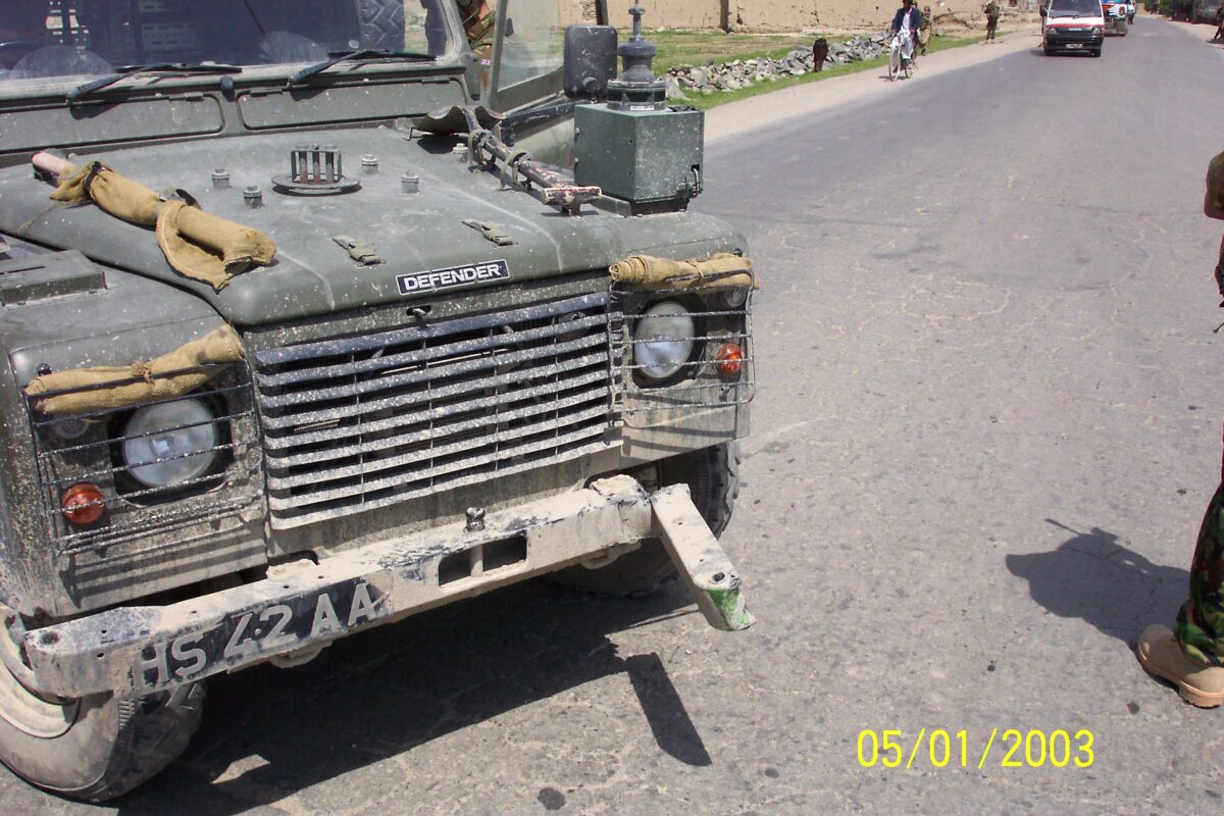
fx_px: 1190
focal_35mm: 35
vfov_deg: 37.9
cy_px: 408
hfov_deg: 54.4
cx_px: 612
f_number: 9.5
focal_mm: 7.5
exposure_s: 1/250
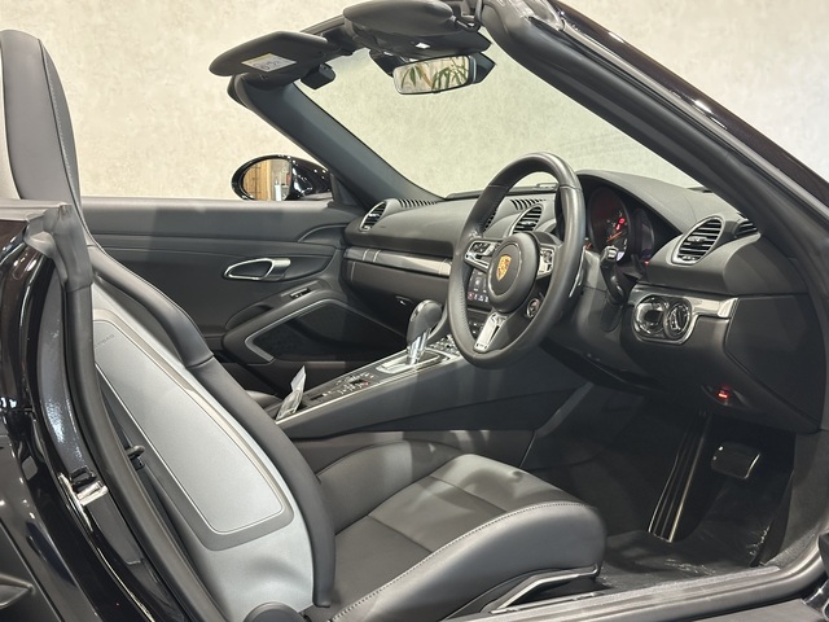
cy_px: 311
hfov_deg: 39.7
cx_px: 414
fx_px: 1150
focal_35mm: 48
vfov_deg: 30.3
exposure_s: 1/40
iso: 400
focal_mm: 6.86
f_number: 1.78
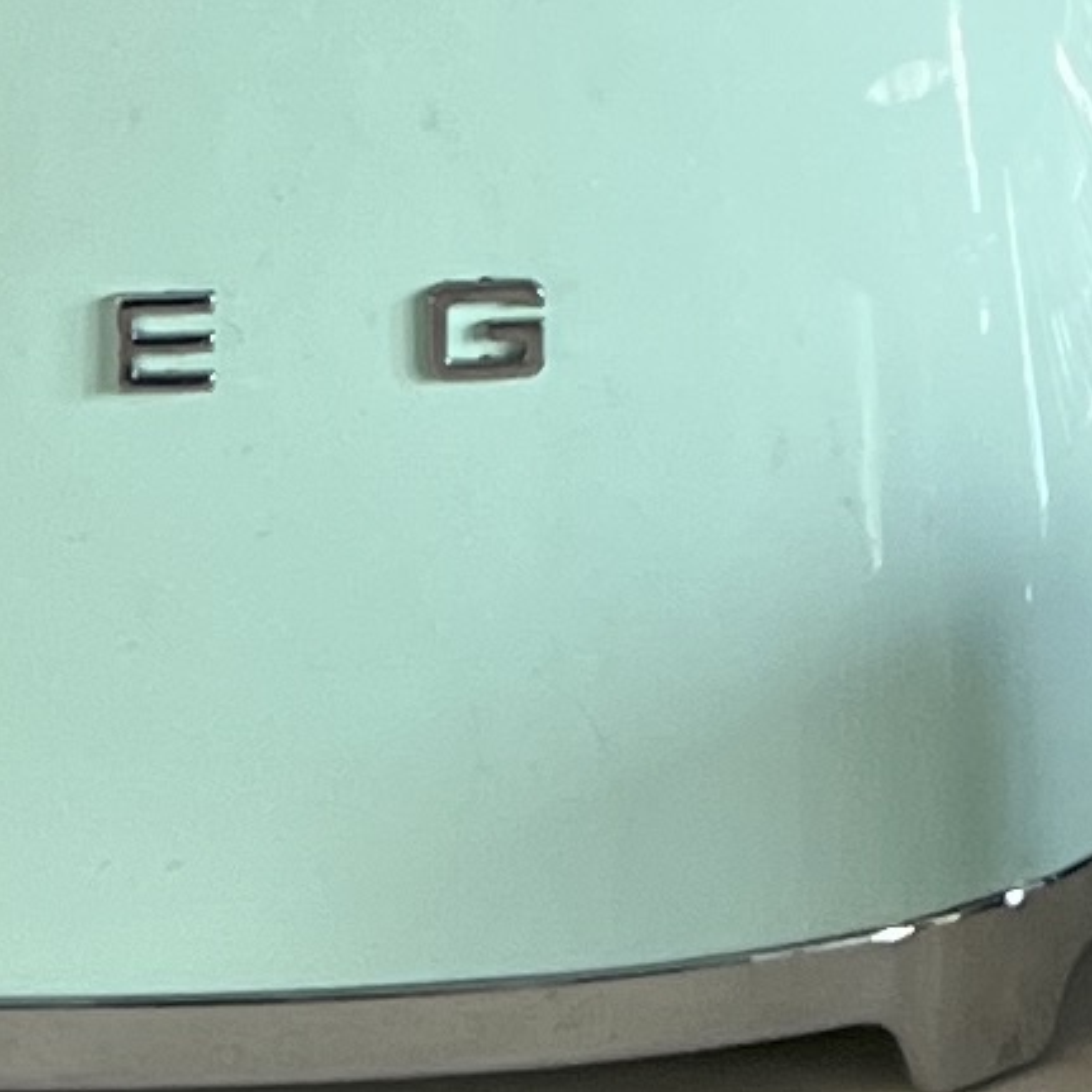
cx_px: 1125
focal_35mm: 215
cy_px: -1672
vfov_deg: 7.5
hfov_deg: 8.1
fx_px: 7673
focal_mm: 5.7
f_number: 1.5
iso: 125
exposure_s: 1/105
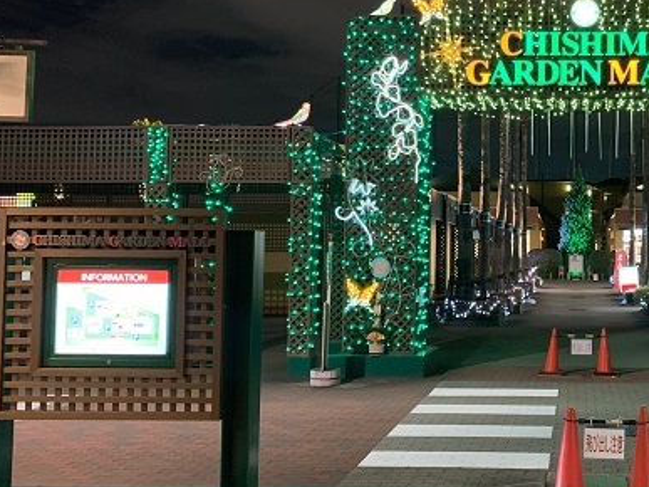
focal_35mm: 47
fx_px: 881
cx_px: 552
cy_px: 217
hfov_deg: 38.4
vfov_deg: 30.8
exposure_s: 1/30
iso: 640
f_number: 1.8
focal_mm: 4.25
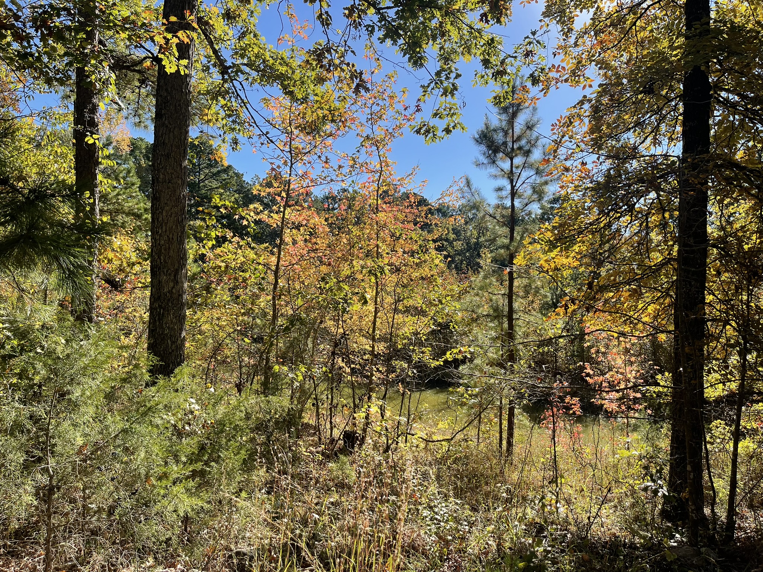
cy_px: 286
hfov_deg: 69.4
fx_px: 551
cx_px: 382
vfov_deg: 54.9
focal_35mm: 25
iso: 32
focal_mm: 5.1
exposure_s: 1/1534
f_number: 1.6
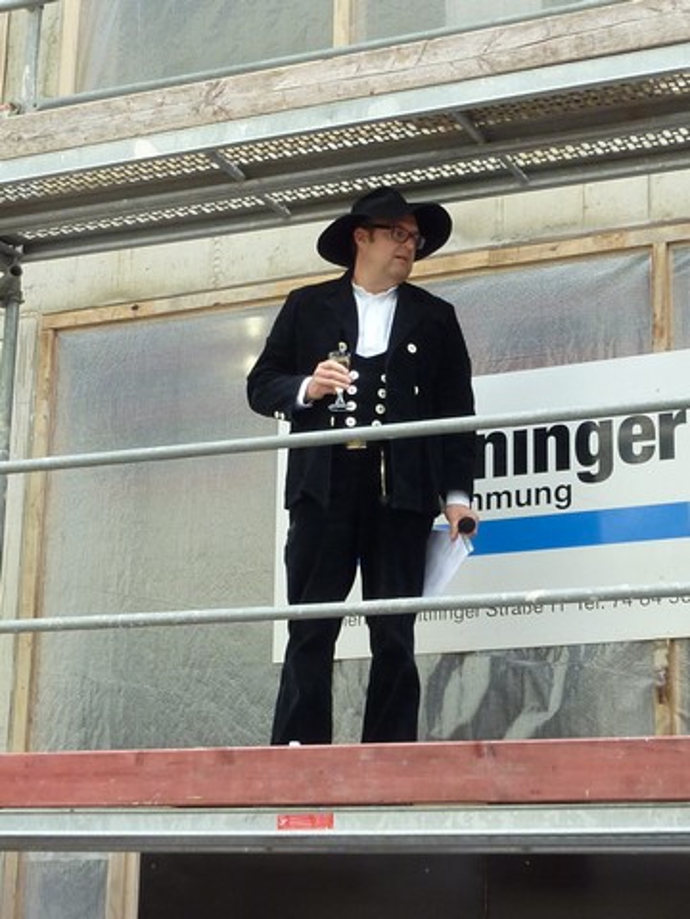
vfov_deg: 25.7
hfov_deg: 19.4
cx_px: 345
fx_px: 2020
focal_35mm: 76
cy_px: 460
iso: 160
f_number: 3.7
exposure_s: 1/100
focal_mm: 6.9
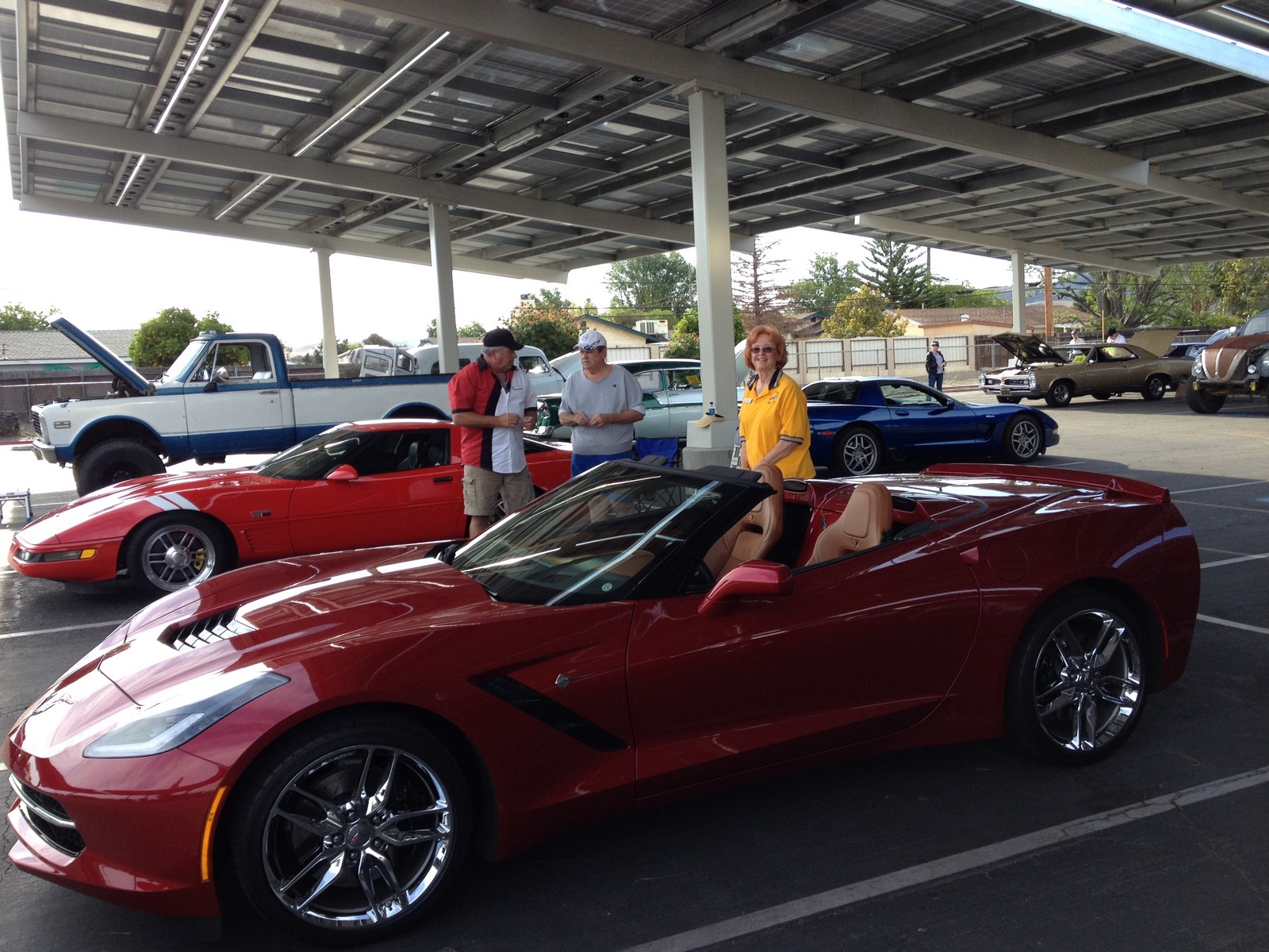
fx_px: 1283
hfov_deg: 52.6
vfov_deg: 40.7
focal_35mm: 35
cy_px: 476
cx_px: 634
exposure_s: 1/361
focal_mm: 4.28
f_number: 2.4
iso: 50
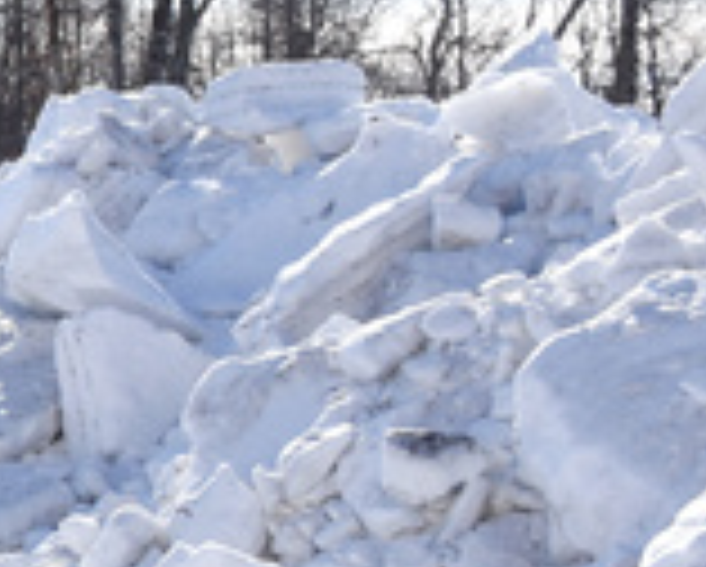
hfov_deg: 8.5
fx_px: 4224
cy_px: 304
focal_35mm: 202
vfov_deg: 7.7
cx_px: -1156
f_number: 5.6
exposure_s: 1/3200
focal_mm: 23
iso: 400
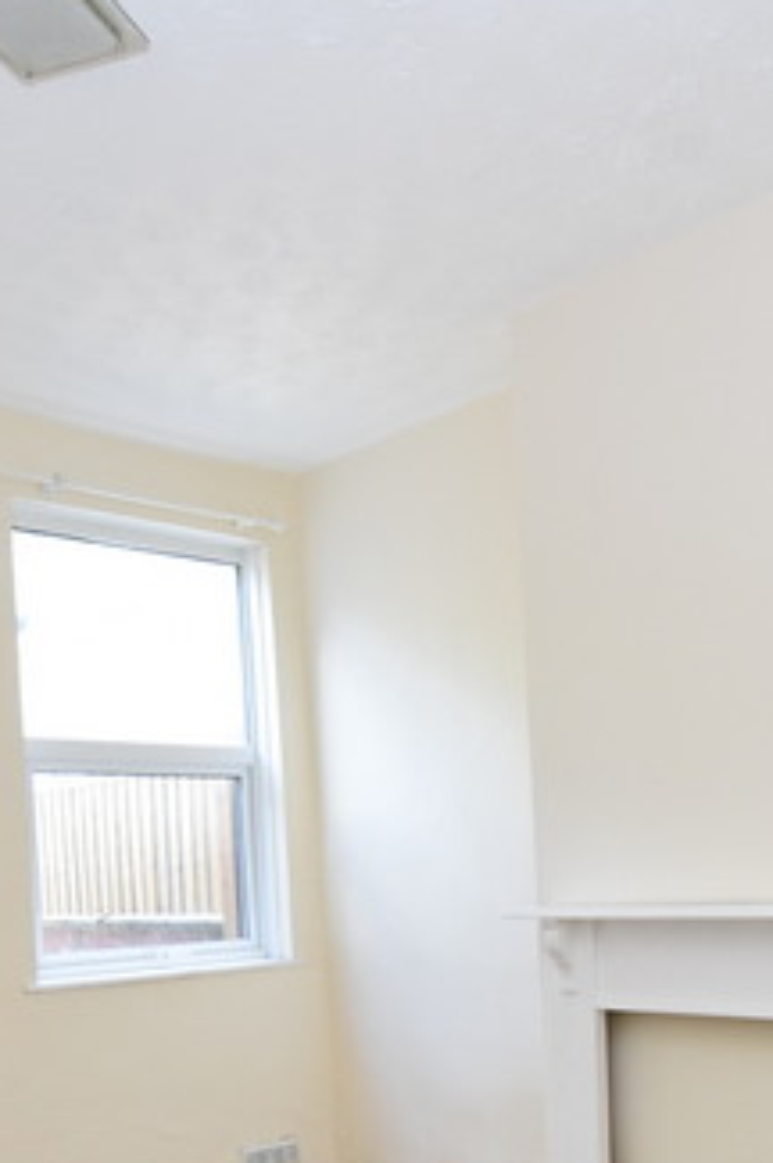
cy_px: 886
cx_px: 386
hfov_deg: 35.9
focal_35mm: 37
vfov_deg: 49.6
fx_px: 1194
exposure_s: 1/80
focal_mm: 10
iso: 800
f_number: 4.5
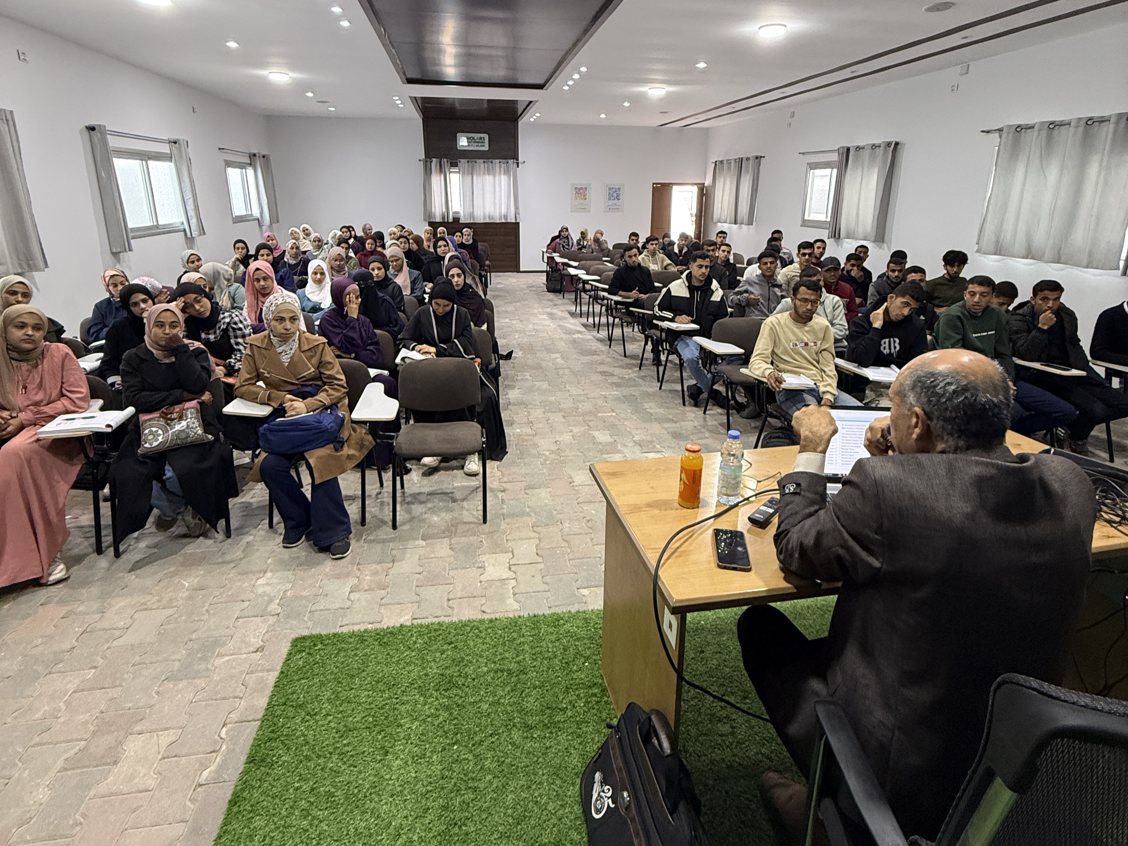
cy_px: 423
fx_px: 456
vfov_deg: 85.7
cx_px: 564
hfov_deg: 102.1
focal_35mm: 14
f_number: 2.2
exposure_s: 1/50
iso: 250
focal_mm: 2.22
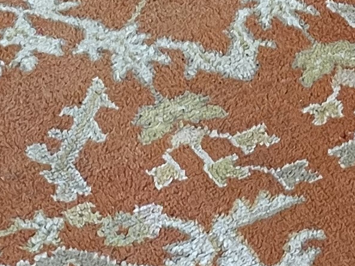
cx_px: 139
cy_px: 320
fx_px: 1744
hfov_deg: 11.6
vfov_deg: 8.6
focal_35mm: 170
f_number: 1.6
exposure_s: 1/60
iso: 80
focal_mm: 5.1
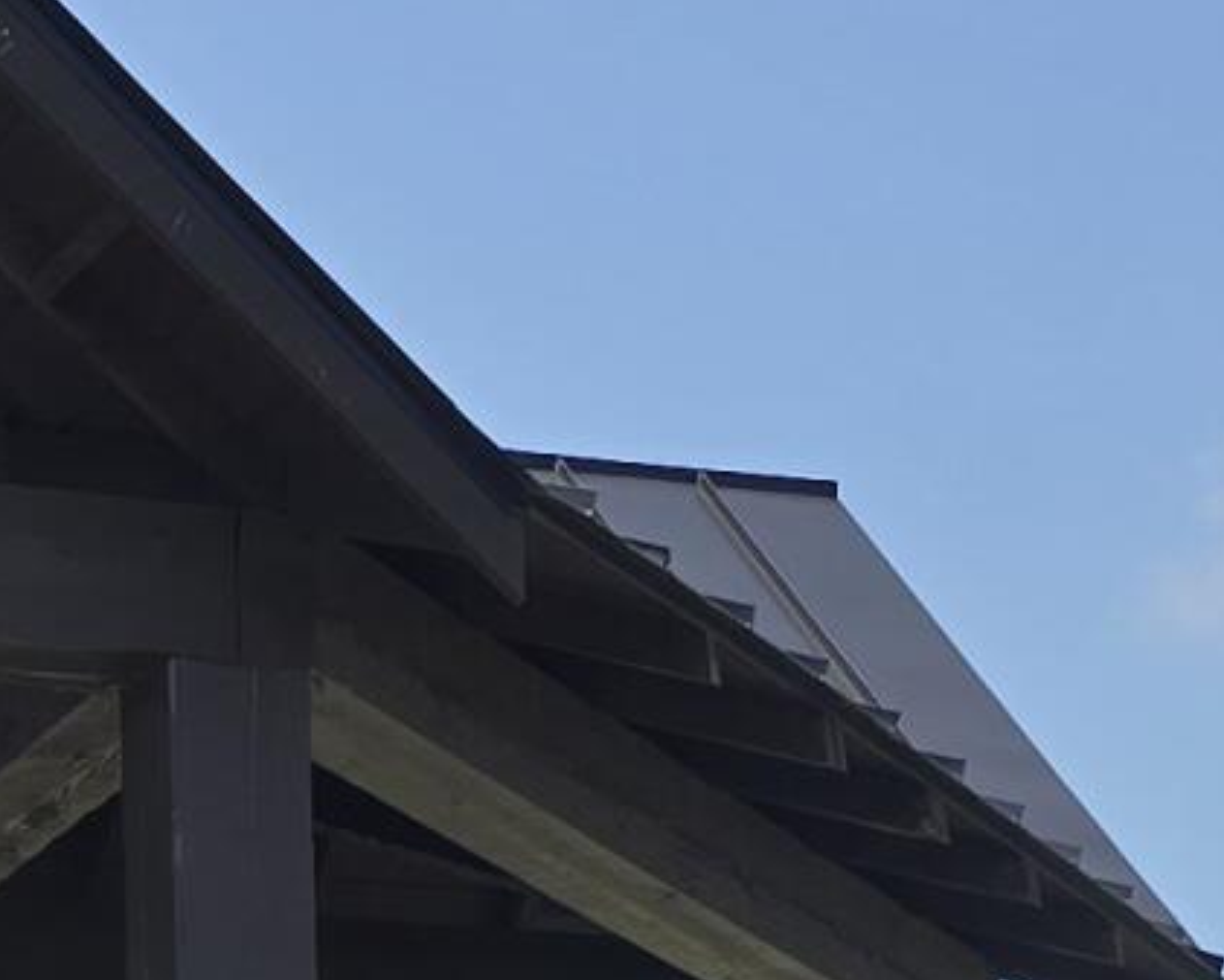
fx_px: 5797
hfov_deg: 12.0
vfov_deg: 8.9
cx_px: 392
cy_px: 2216
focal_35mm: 160
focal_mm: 6.3
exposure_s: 1/866
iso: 12
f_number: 1.7
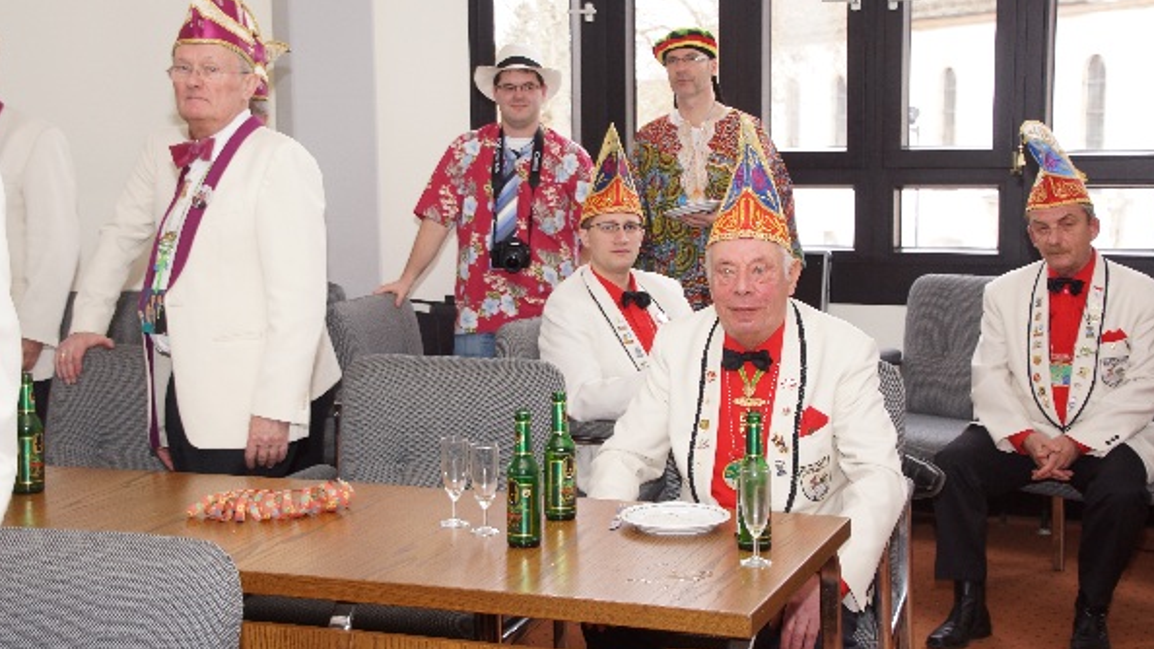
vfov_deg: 21.6
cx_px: 577
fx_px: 1699
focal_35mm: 56
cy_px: 276
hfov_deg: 37.5
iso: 250
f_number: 4.5
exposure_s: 1/60
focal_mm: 35
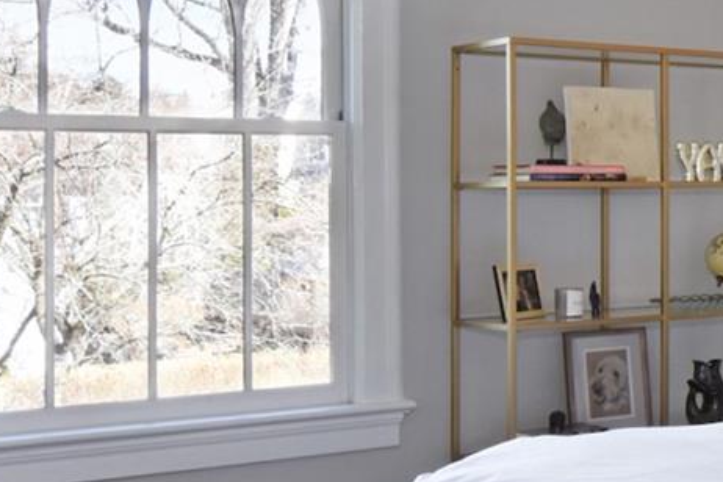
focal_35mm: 73
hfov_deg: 23.2
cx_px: 1030
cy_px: 212
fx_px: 1470
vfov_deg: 18.6
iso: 640
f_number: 11
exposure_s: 1/60
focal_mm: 11
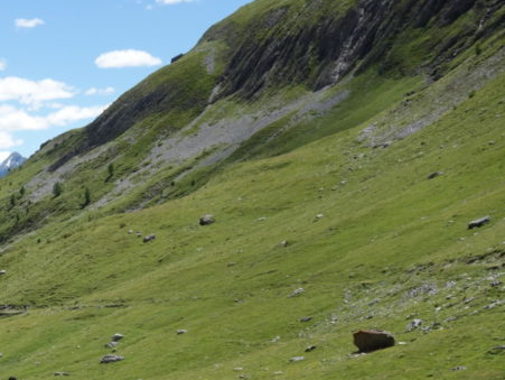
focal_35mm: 92
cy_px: 379
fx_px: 1343
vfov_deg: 15.8
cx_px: -81
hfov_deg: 20.1
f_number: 5
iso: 125
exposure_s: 1/500
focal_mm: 13.42
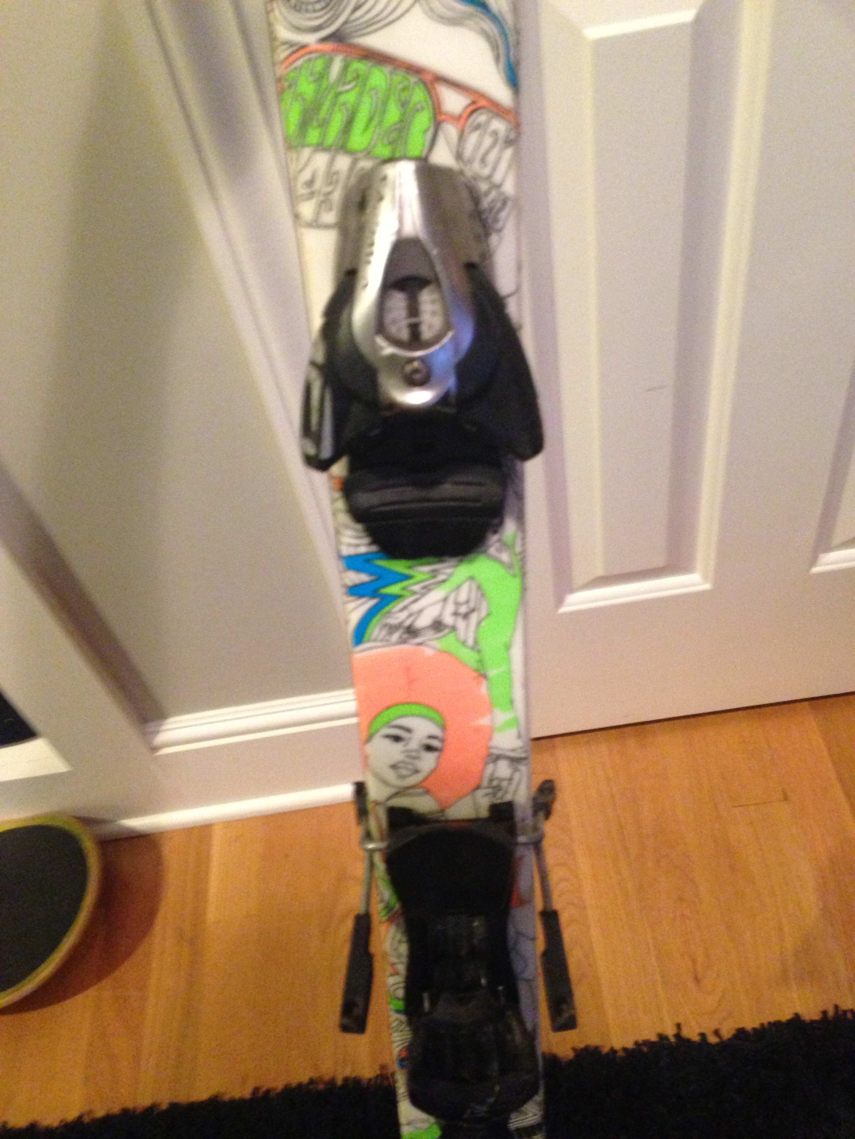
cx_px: 428
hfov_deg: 42.9
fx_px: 1087
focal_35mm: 33
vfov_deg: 55.4
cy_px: 570
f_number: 2.4
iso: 640
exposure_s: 1/15
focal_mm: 4.13
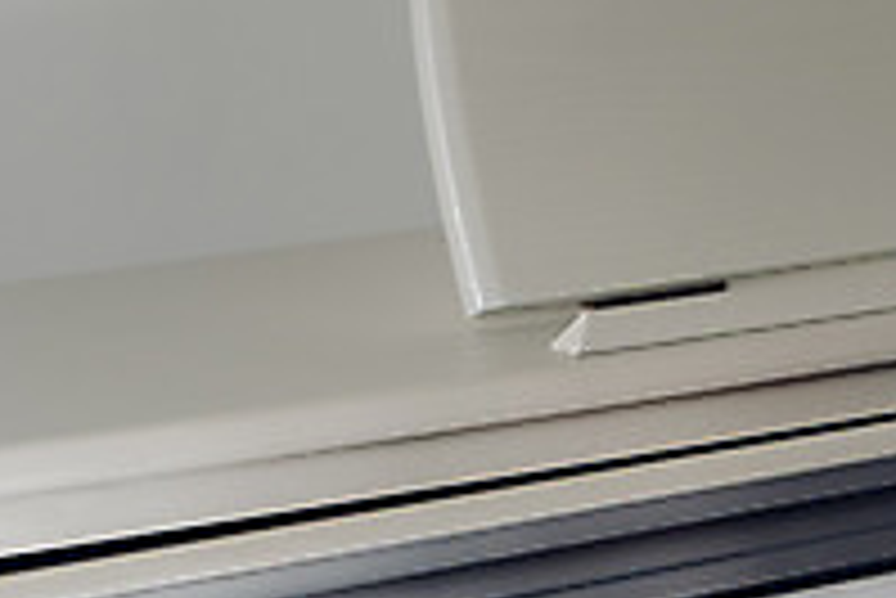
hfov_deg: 11.0
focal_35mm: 181
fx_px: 4508
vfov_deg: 7.6
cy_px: 351
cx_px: 1294
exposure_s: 1/125
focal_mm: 60
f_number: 4
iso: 320
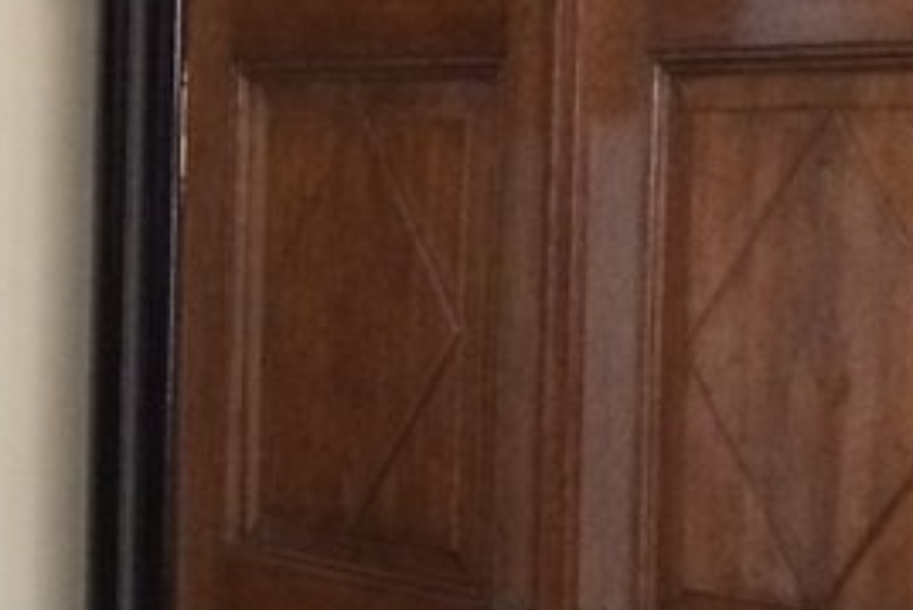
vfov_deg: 10.2
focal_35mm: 135
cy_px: 388
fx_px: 3425
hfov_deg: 13.9
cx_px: -620
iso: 320
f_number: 2.2
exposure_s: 1/25
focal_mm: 4.15
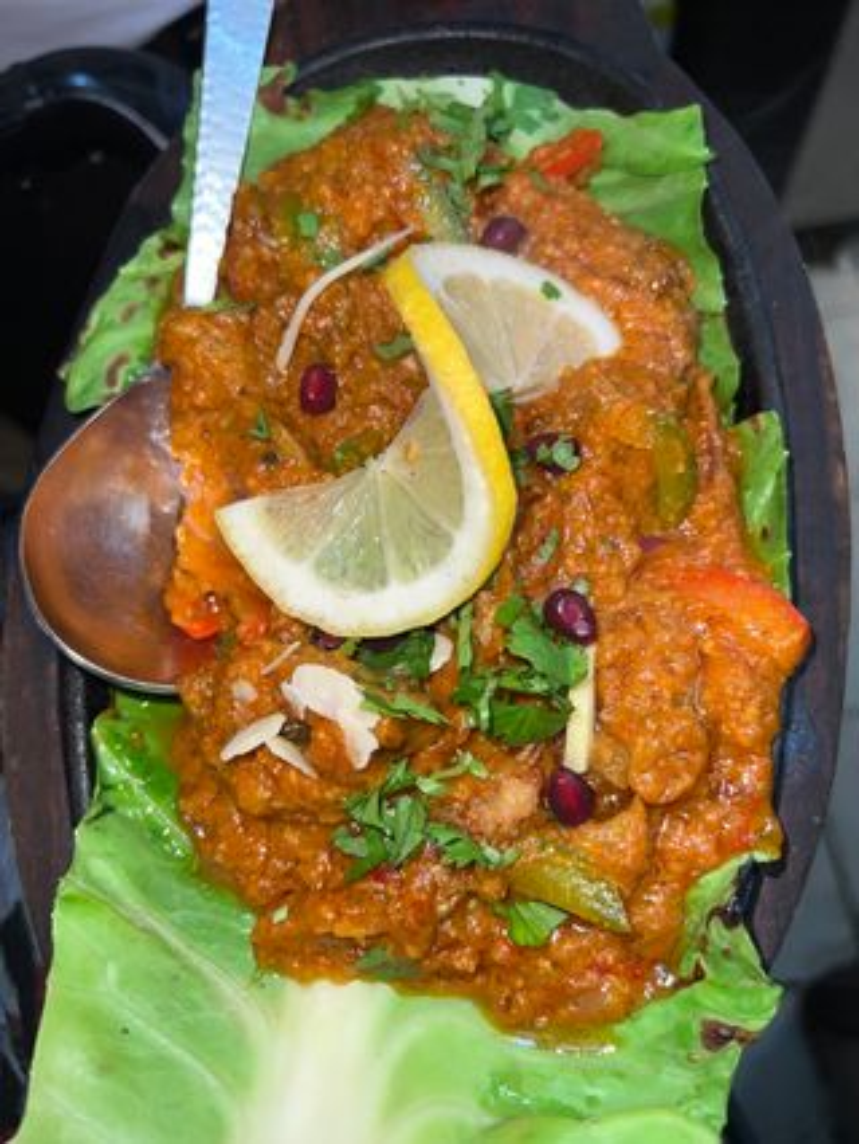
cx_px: 430
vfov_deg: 67.3
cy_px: 572
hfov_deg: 53.1
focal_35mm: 26
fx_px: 859
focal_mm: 5.7
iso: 32
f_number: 1.5
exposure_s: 1/73
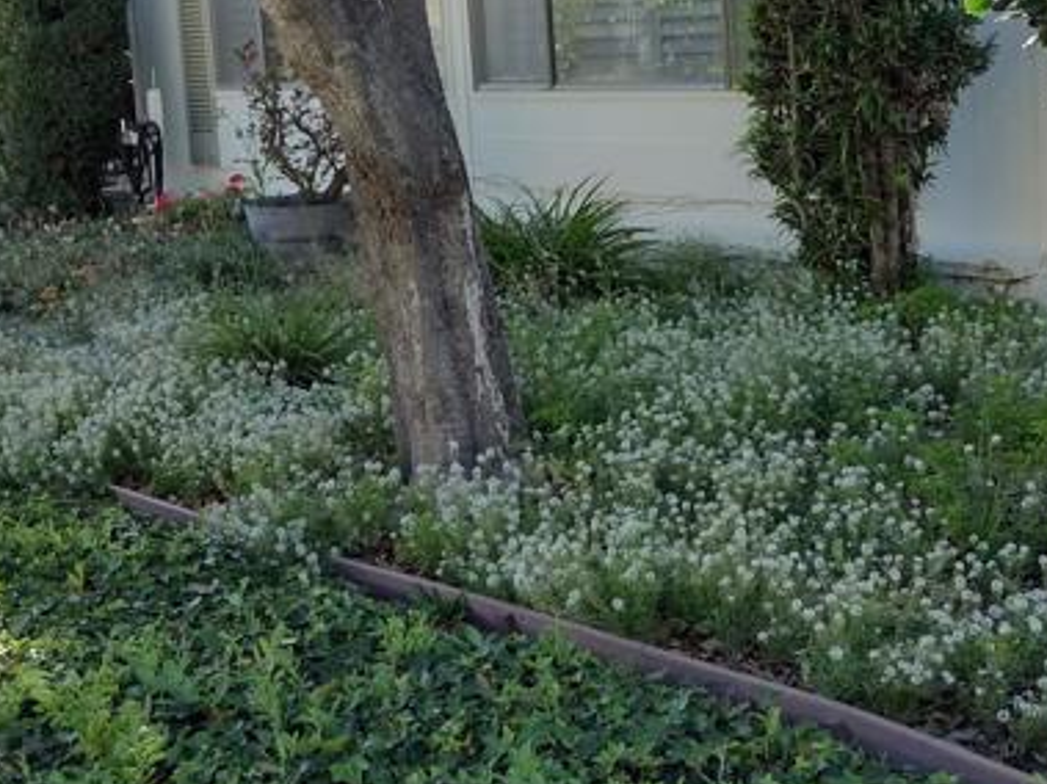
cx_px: 508
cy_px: 287
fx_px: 2207
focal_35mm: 73
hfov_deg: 26.7
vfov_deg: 20.1
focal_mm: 4.71
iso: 100
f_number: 1.7
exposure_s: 1/554
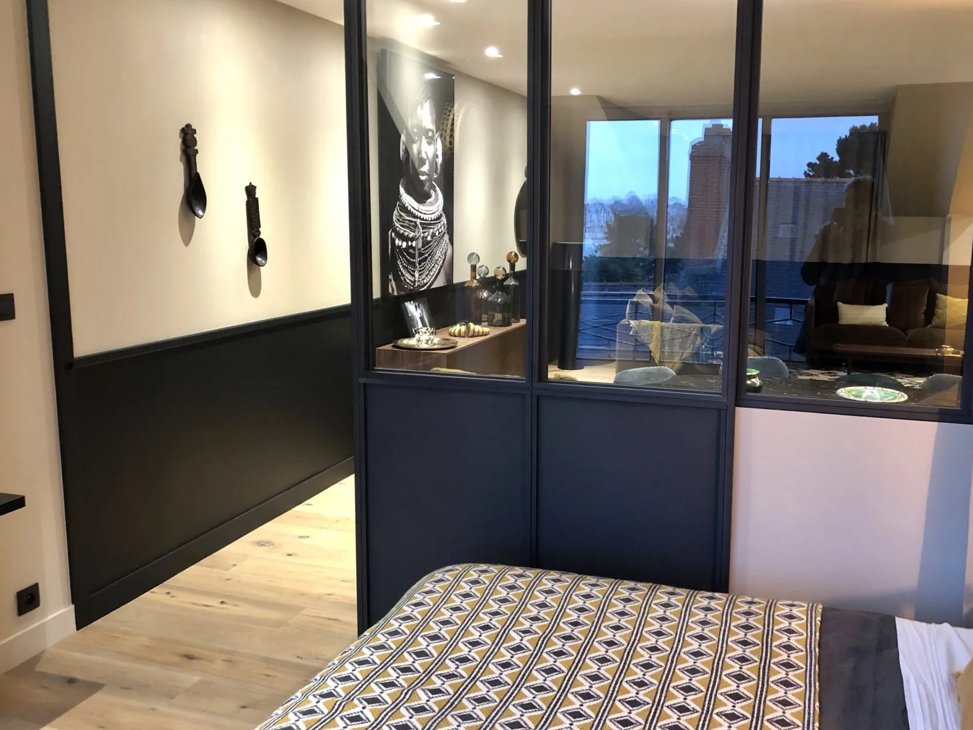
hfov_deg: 56.7
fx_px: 899
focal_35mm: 32
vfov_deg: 44.2
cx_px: 529
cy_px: 357
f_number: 1.8
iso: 80
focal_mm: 4
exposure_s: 1/6
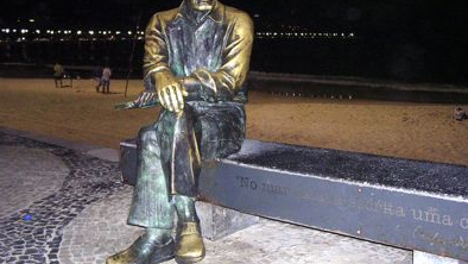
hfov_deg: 48.3
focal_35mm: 42
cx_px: 234
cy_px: 99
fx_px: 521
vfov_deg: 28.3
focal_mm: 5.8
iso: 400
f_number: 2.8
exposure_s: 1/60.1
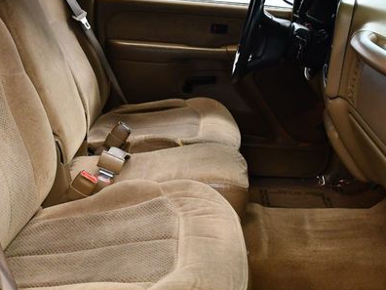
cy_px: 122
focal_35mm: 56
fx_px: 624
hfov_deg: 34.2
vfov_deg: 26.1
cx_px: 152
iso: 1400
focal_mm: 18
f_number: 3.5
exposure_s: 1/125
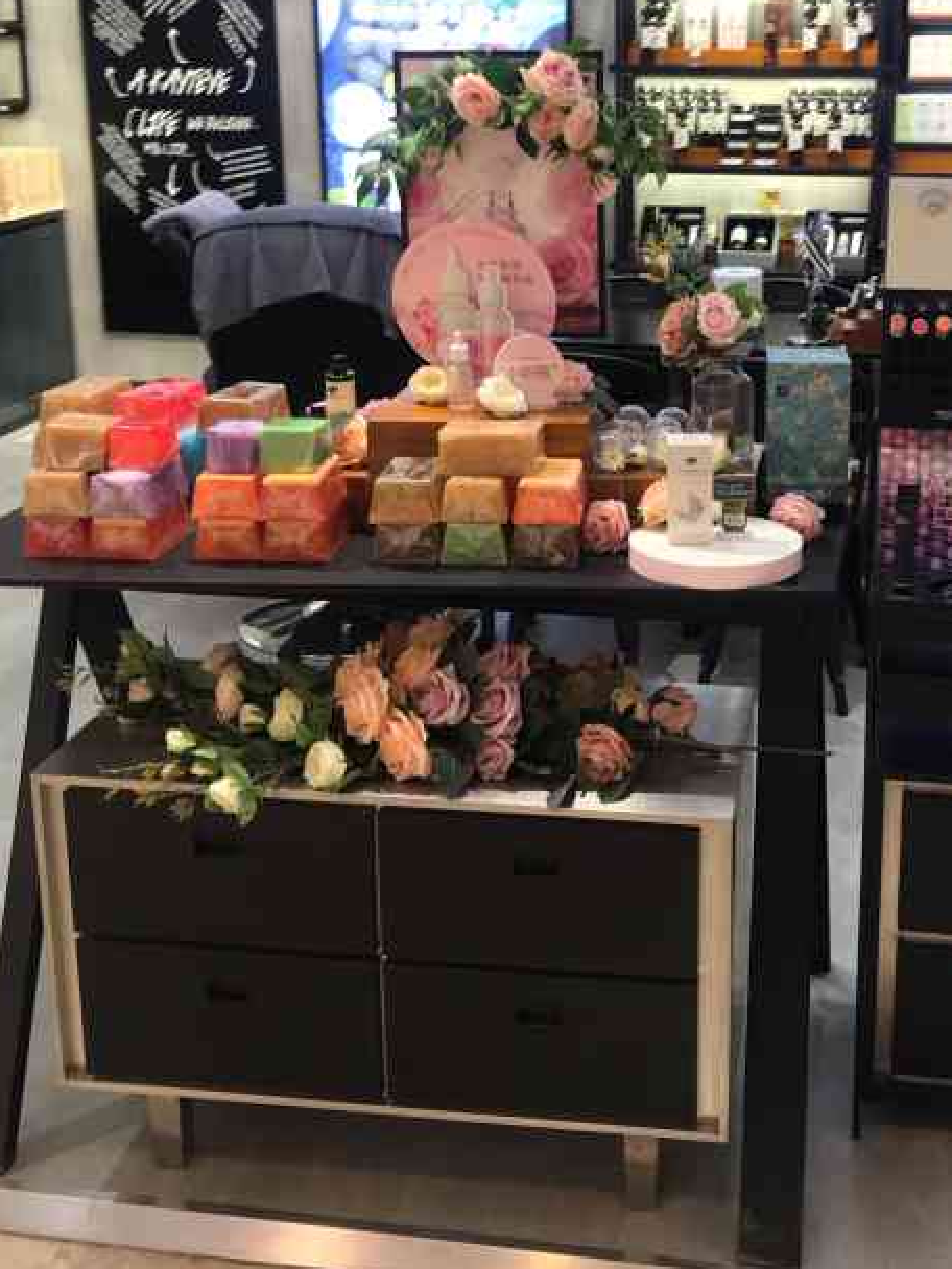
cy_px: 412
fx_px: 1577
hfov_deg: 33.3
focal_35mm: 43
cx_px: 643
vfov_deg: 43.2
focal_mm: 3.99
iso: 32
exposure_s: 1/50
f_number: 1.8
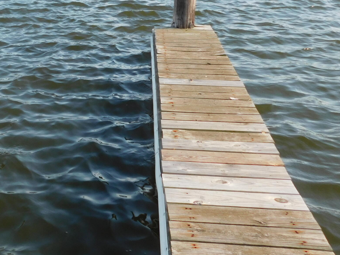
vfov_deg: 24.8
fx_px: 570
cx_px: 33
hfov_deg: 31.6
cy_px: 53
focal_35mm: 58
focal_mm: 5.3
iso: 125
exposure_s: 1/500
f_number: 3.2
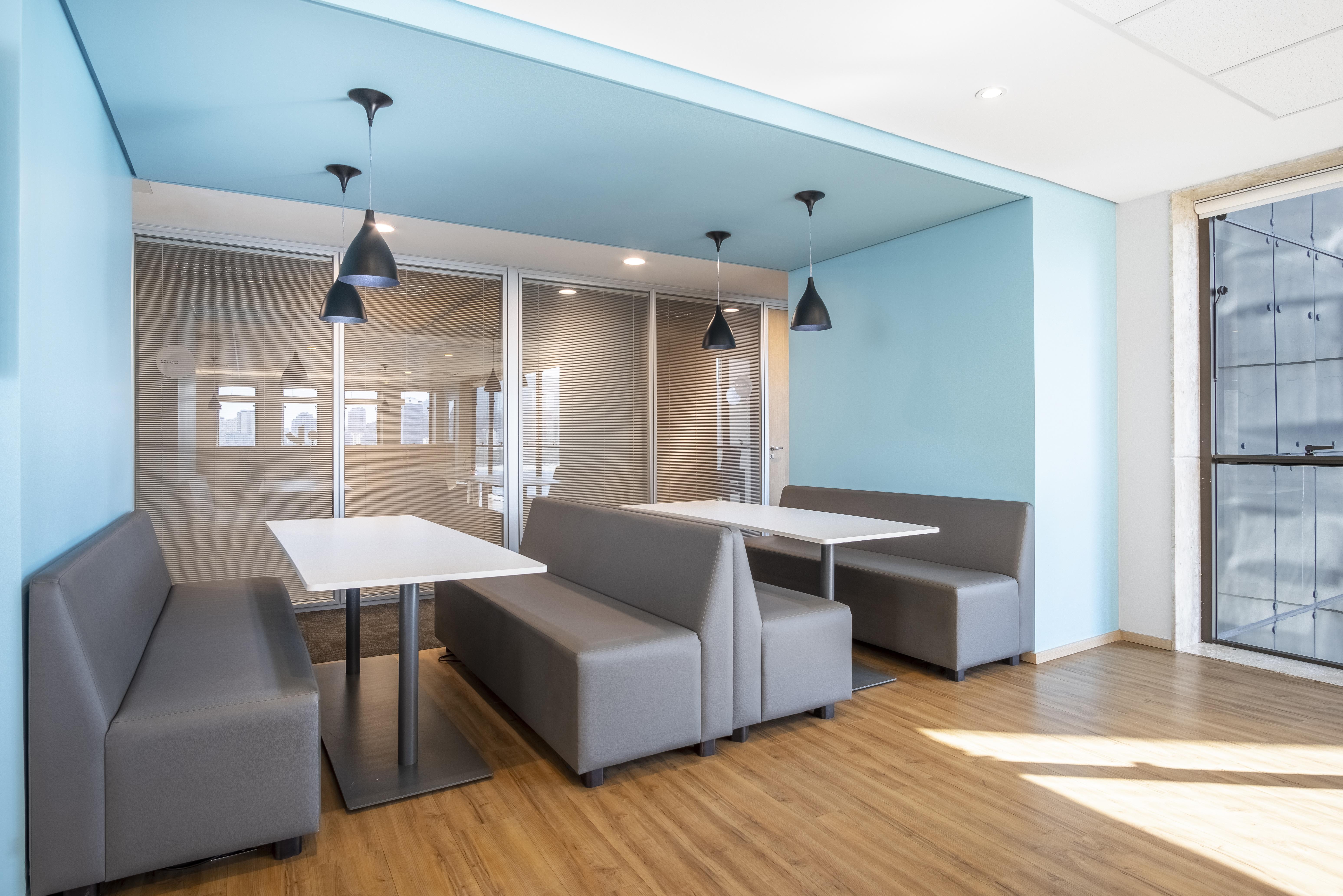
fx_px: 671
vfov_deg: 67.4
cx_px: 672
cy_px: 448
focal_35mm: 18
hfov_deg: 90.0
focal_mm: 12
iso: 400
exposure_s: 1/320
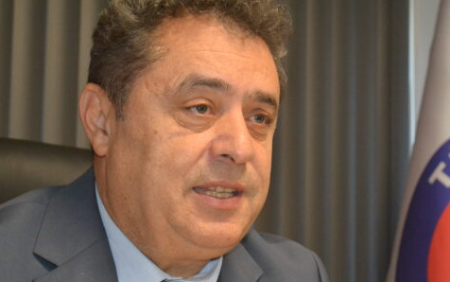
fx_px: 1067
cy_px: 193
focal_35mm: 87
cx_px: 277
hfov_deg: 23.8
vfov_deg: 15.0
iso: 3200
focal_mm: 42
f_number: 5.3
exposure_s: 1/60
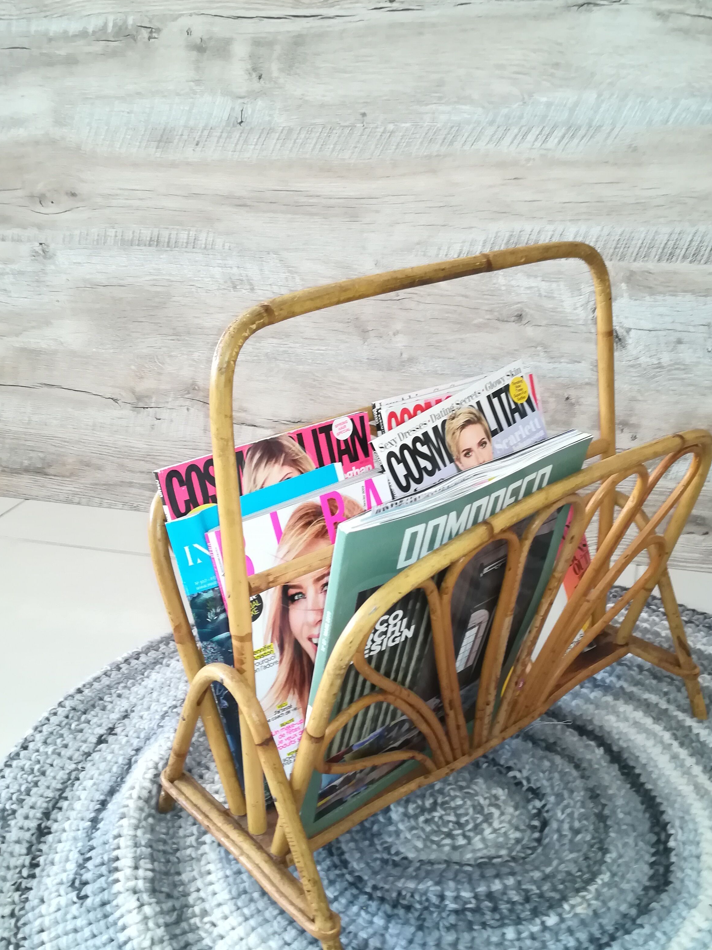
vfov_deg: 55.2
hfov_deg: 42.9
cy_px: 532
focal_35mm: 33
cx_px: 401
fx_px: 905
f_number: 2.2
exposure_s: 1/33.3
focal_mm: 3.83
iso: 400
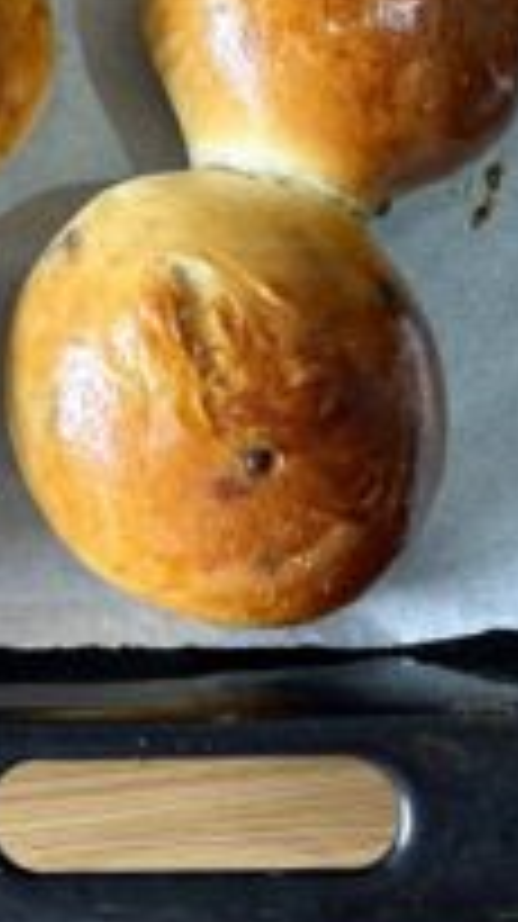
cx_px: -185
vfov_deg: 32.4
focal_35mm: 59
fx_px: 1444
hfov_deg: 18.7
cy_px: -16
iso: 125
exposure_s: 1/114
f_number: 1.5
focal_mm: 5.7
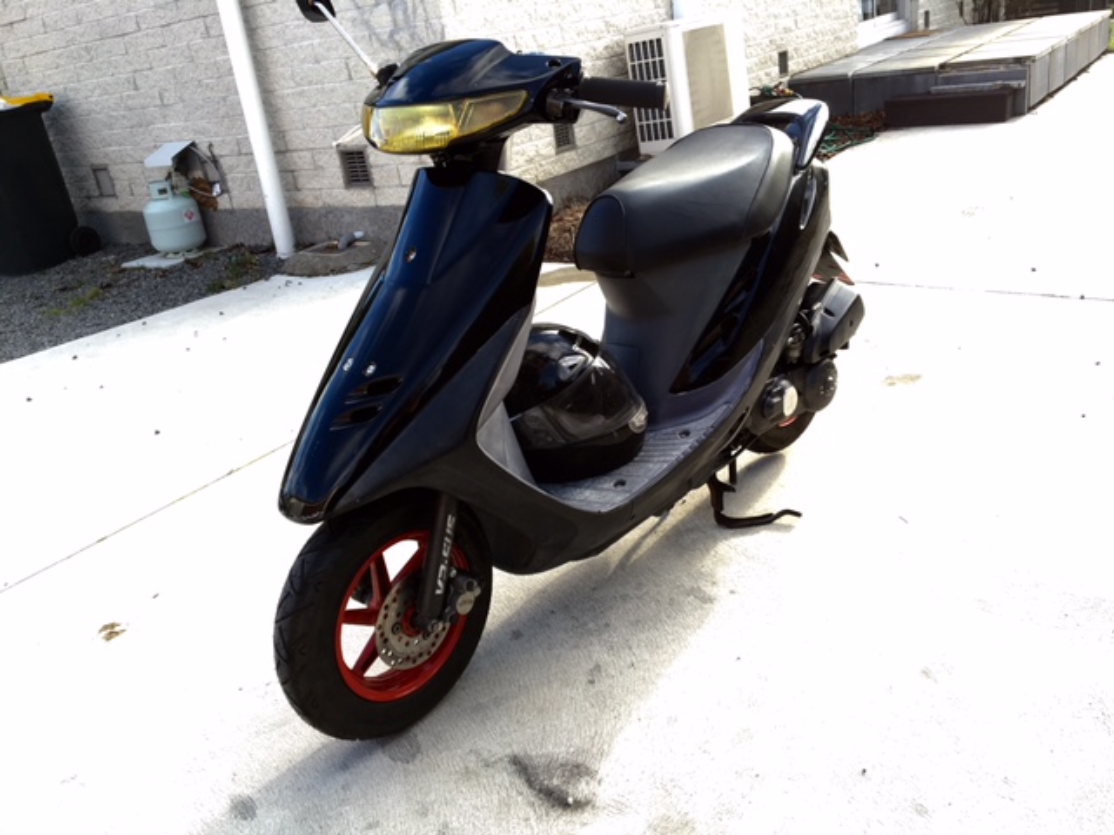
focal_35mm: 29
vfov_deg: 48.2
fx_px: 933
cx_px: 557
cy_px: 418
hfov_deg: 61.7
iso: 25
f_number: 2.2
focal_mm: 4.15
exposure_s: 1/100
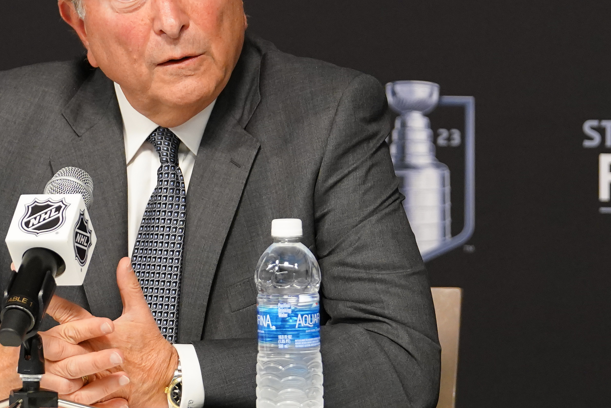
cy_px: 155
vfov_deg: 3.8
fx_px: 6212
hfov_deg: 5.6
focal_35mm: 366
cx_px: 215
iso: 2500
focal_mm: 148
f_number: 3.5
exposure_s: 1/200
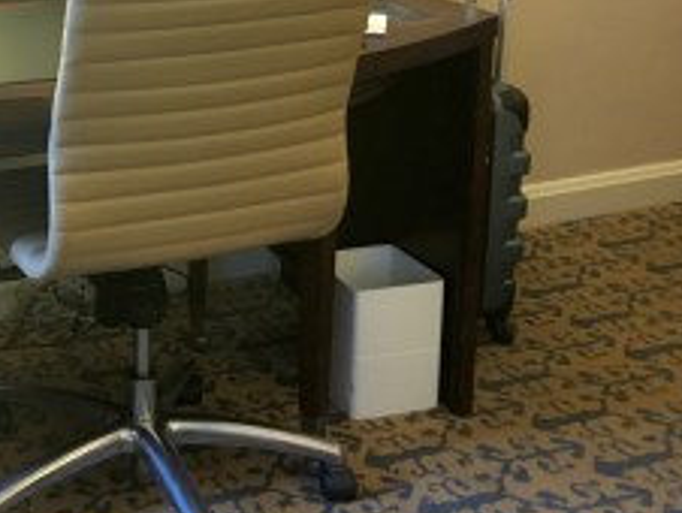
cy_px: 24
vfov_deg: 21.6
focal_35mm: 66
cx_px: 23
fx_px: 1302
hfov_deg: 27.9
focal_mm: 4.15
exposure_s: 1/17
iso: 200
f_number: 2.2
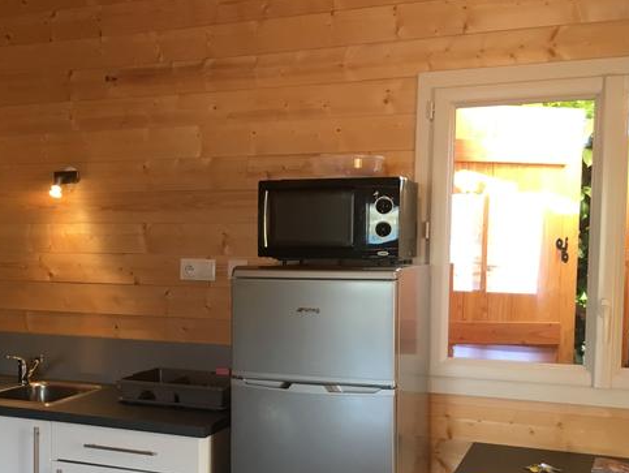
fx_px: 873
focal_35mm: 48
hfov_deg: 38.8
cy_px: 292
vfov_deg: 30.2
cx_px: 175
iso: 80
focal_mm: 4.15
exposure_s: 1/33
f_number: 2.2
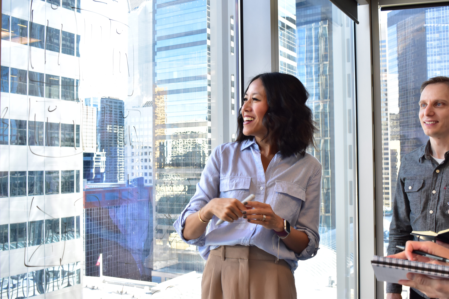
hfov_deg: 47.9
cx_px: 224
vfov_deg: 33.0
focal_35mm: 40
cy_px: 150
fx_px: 505
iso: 800
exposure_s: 1/160
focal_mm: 27
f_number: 6.3
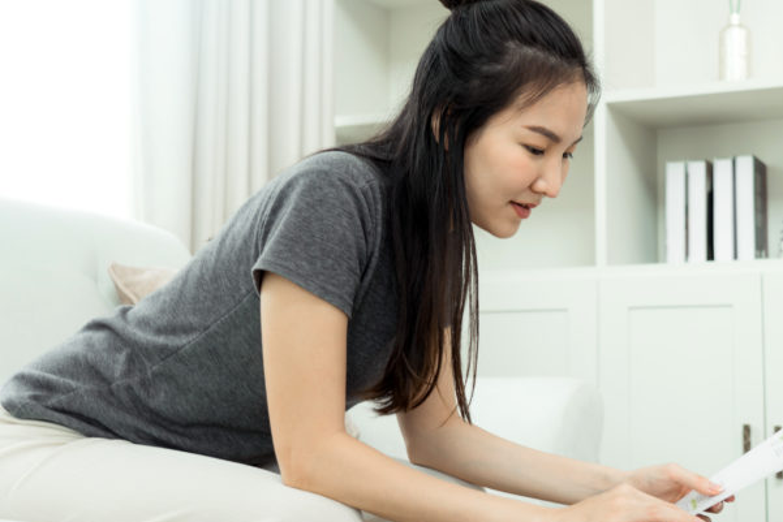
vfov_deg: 21.6
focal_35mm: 63
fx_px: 1370
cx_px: 542
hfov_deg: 31.6
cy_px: 257
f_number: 4
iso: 250
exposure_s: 1/80
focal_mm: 37
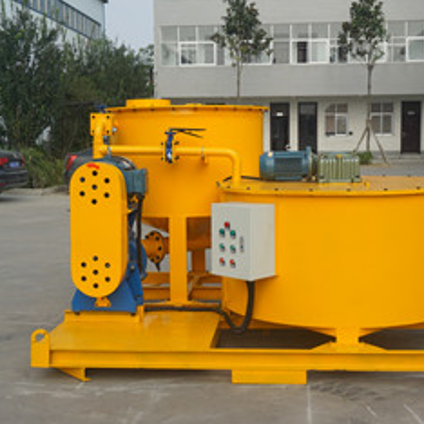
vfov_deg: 37.0
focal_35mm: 46
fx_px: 634
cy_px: 219
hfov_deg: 36.8
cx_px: 259
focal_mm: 21
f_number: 5.6
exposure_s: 1/500
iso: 100
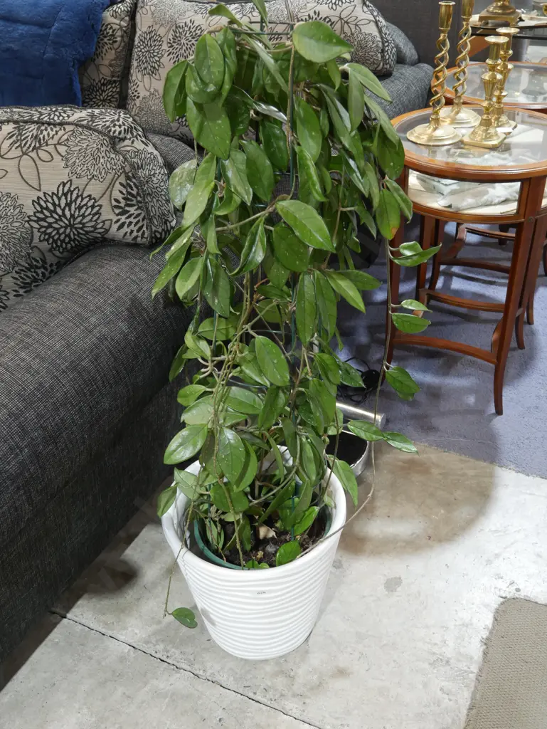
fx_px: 758
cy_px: 364
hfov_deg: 39.7
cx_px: 274
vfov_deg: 51.3
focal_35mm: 36
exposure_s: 1/60
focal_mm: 18
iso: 1000
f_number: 4
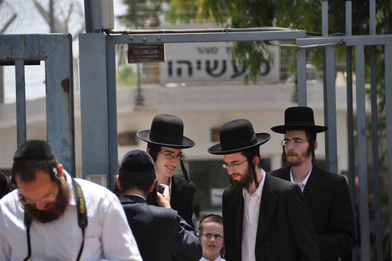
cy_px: 130
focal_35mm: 300
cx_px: 196
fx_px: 3262
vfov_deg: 4.6
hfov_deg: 6.9
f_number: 5.6
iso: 220
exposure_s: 1/500
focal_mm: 200
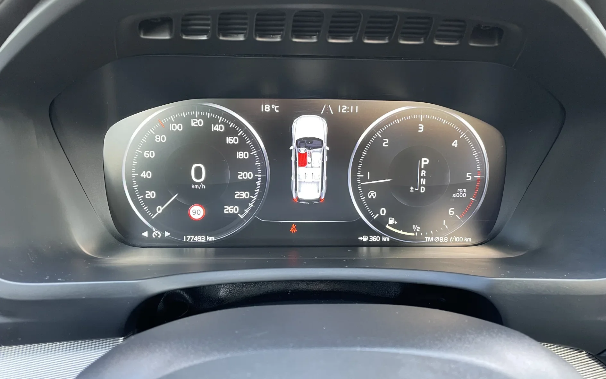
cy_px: 180
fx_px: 462
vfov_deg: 44.5
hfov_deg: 66.5
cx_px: 303
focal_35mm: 28
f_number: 1.6
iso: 250
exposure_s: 1/60
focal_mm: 4.2
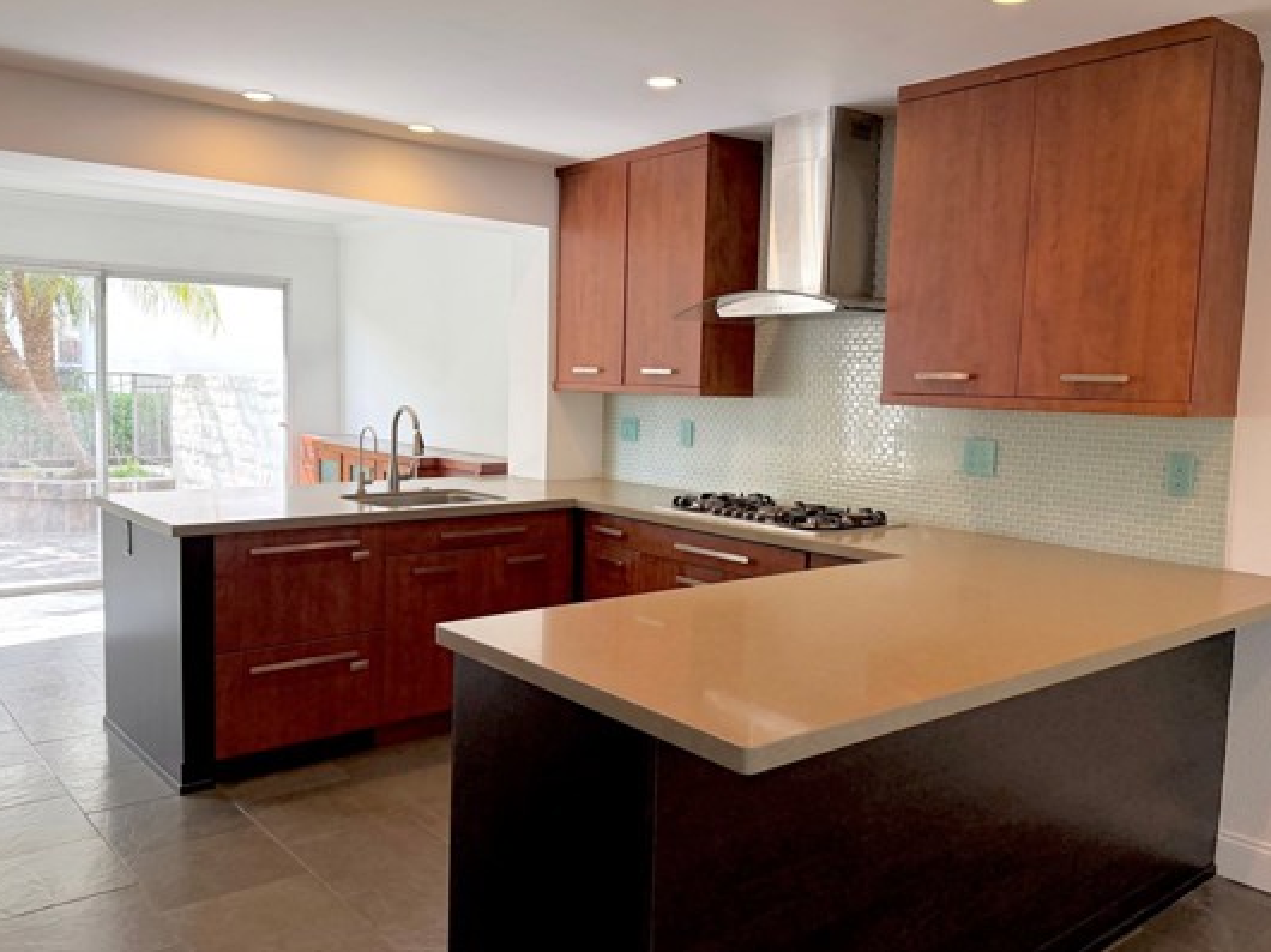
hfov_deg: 61.7
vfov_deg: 48.2
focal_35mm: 29
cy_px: 470
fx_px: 1064
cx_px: 638
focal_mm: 6.76
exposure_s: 1/230
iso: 200
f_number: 1.78
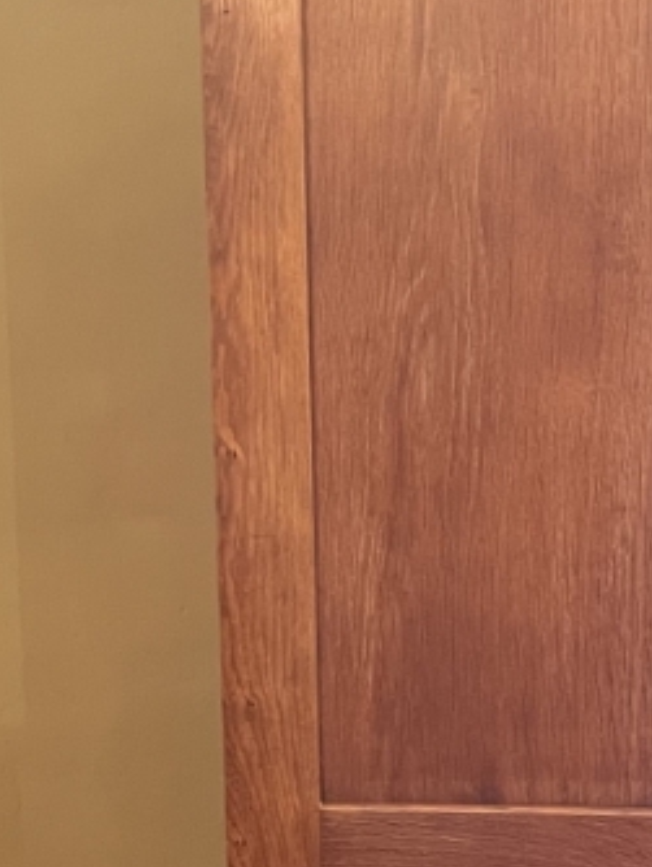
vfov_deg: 20.4
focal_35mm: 94
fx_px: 2358
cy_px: 788
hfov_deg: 15.7
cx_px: 490
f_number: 1.6
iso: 400
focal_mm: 4.2
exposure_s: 1/33
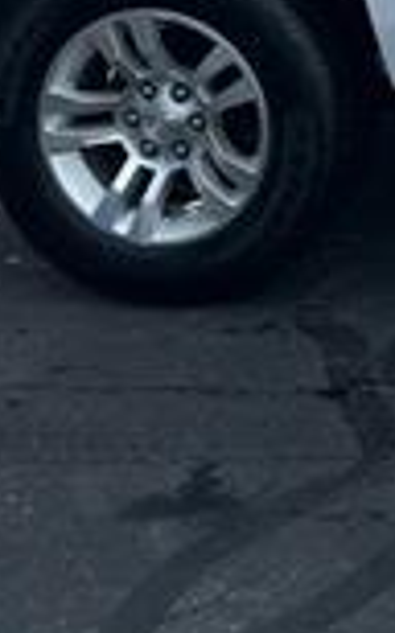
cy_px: -296
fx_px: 1829
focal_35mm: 106
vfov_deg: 17.7
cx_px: 889
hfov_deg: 10.8
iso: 80
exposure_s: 1/351
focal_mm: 6.86
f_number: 1.78
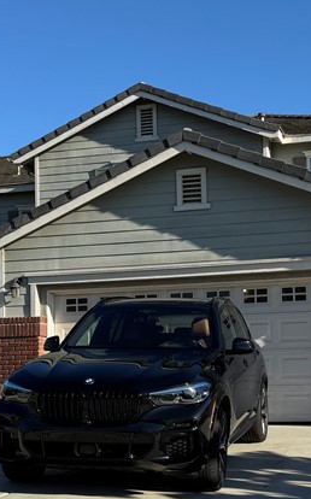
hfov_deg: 20.5
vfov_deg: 32.3
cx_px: 201
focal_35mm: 63
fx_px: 856
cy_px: 317
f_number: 1.78
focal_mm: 6.76
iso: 80
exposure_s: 1/3425
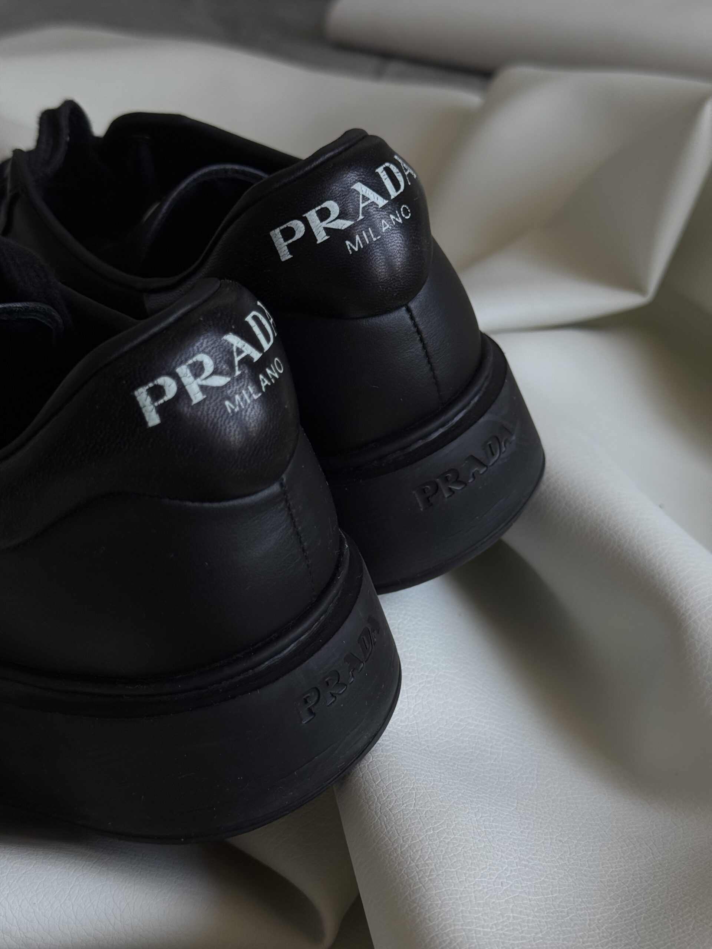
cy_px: 474
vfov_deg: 39.7
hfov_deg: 30.3
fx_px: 1316
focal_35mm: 48
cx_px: 356
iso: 50
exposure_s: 1/172
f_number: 1.78
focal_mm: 6.76
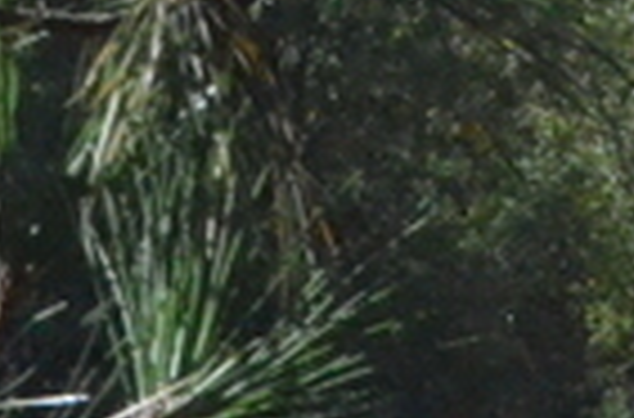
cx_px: 2221
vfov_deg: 2.3
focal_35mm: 599
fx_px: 10507
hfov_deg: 3.3
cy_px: 440
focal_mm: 55
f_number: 20
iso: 6400
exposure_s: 1/1600
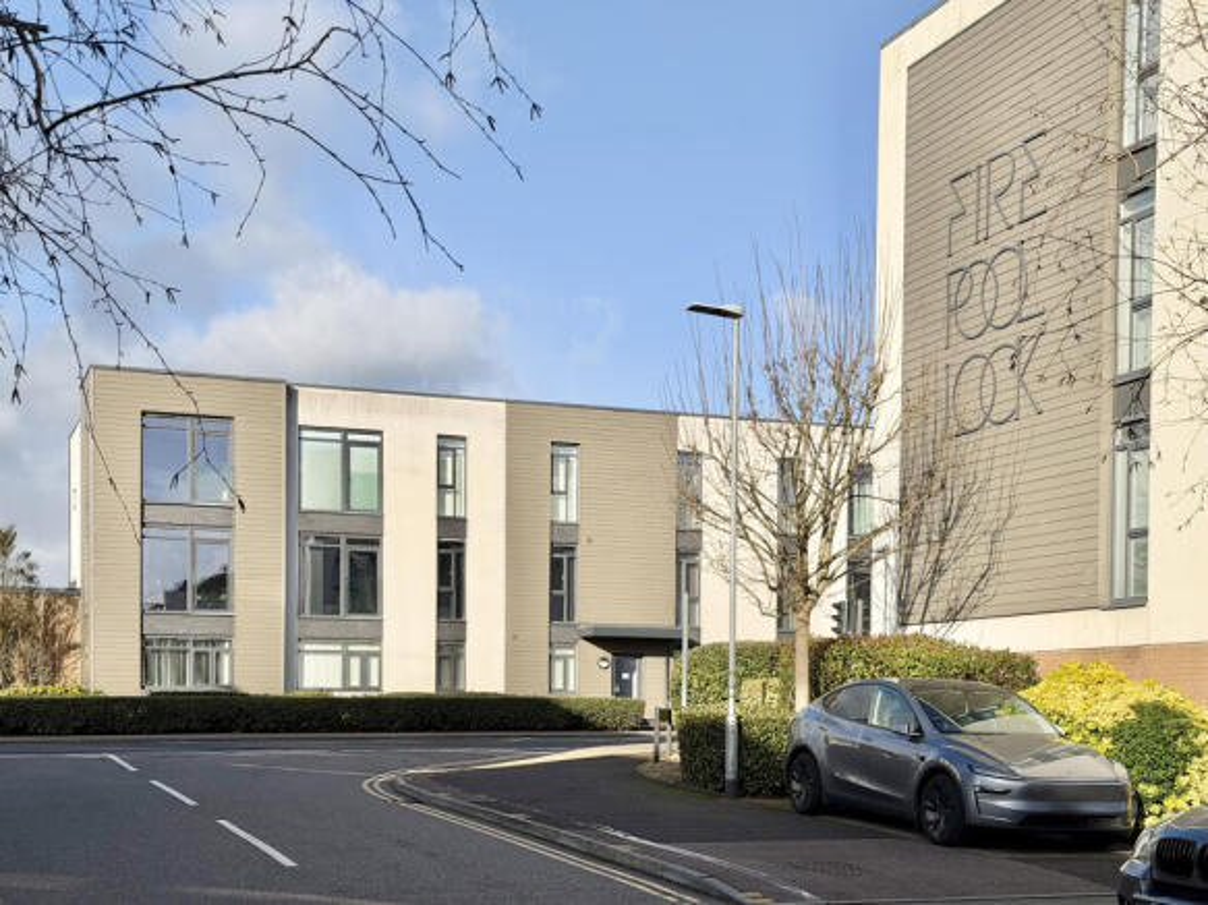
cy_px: 452
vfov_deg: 30.3
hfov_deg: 39.7
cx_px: 604
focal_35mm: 48
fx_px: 1675
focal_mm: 6.76
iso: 64
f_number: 1.78
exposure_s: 1/6536
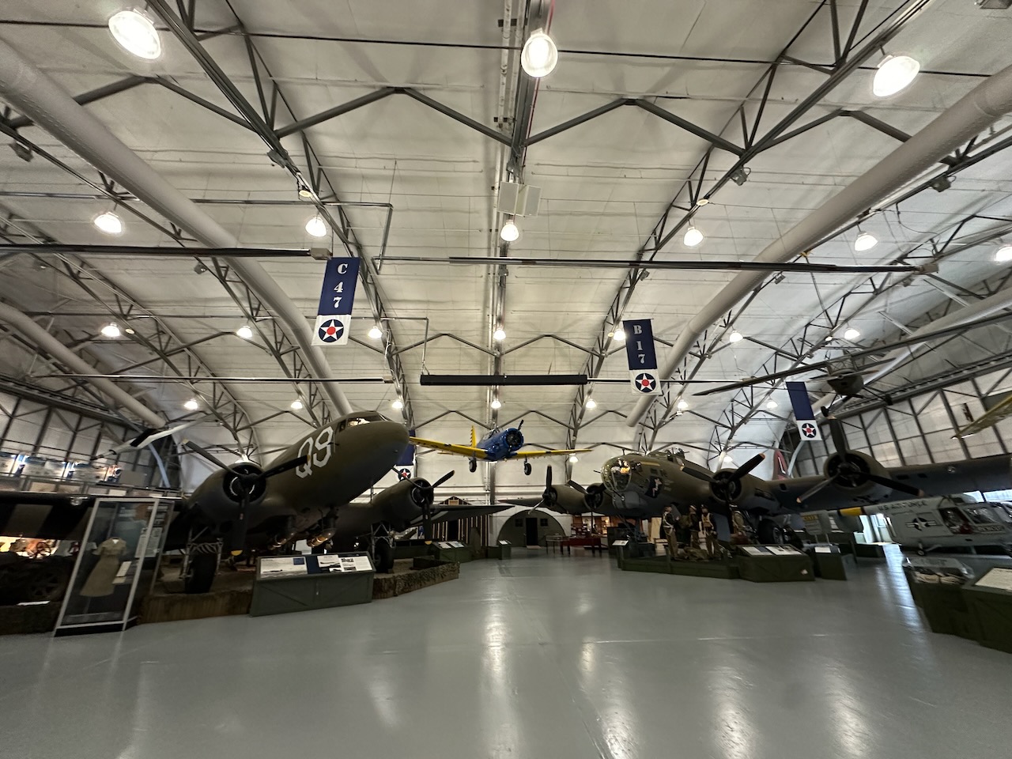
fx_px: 409
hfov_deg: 102.1
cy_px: 380
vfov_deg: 85.7
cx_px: 506
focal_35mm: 14
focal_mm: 2.22
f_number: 2.2
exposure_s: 1/60
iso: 800
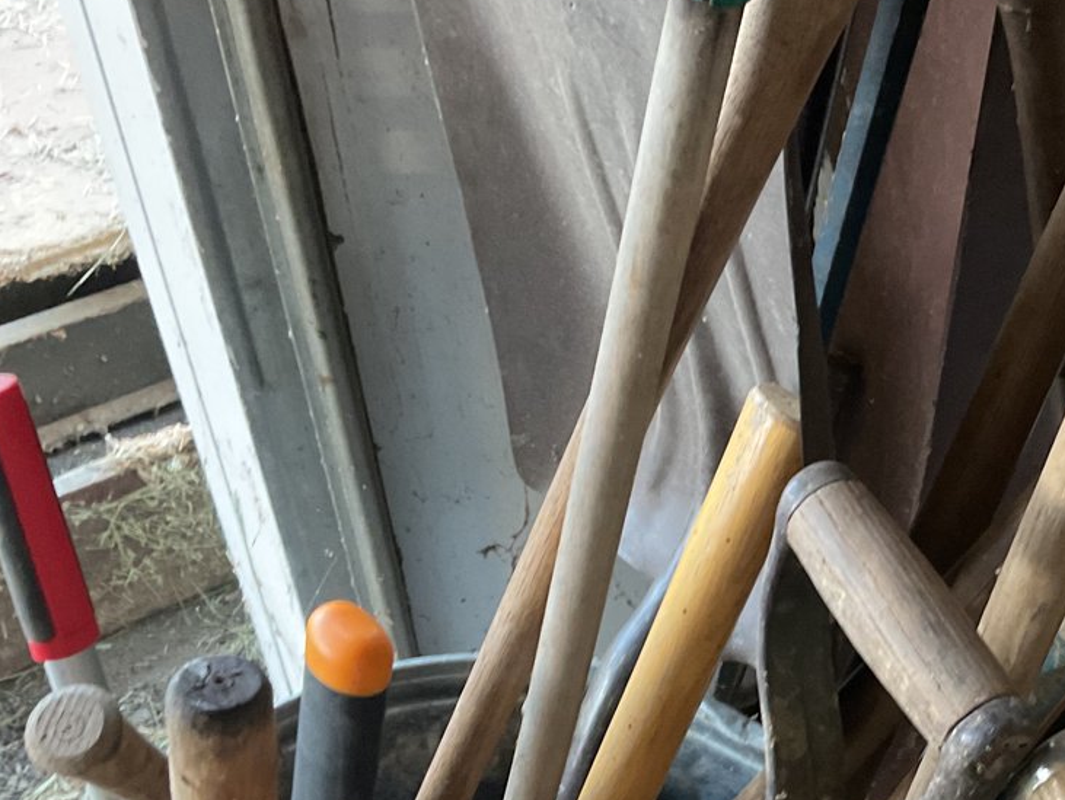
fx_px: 1847
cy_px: 595
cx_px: 974
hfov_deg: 30.6
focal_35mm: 60
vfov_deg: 24.2
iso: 320
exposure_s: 1/30
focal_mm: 3
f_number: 1.8
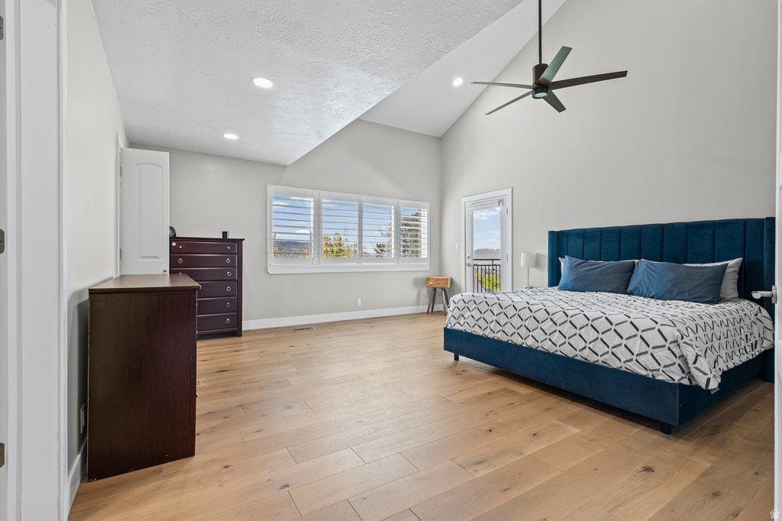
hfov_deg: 96.8
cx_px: 391
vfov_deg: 73.7
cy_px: 260
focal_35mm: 16
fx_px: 347
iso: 250
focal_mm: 16
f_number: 9
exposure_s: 1/3
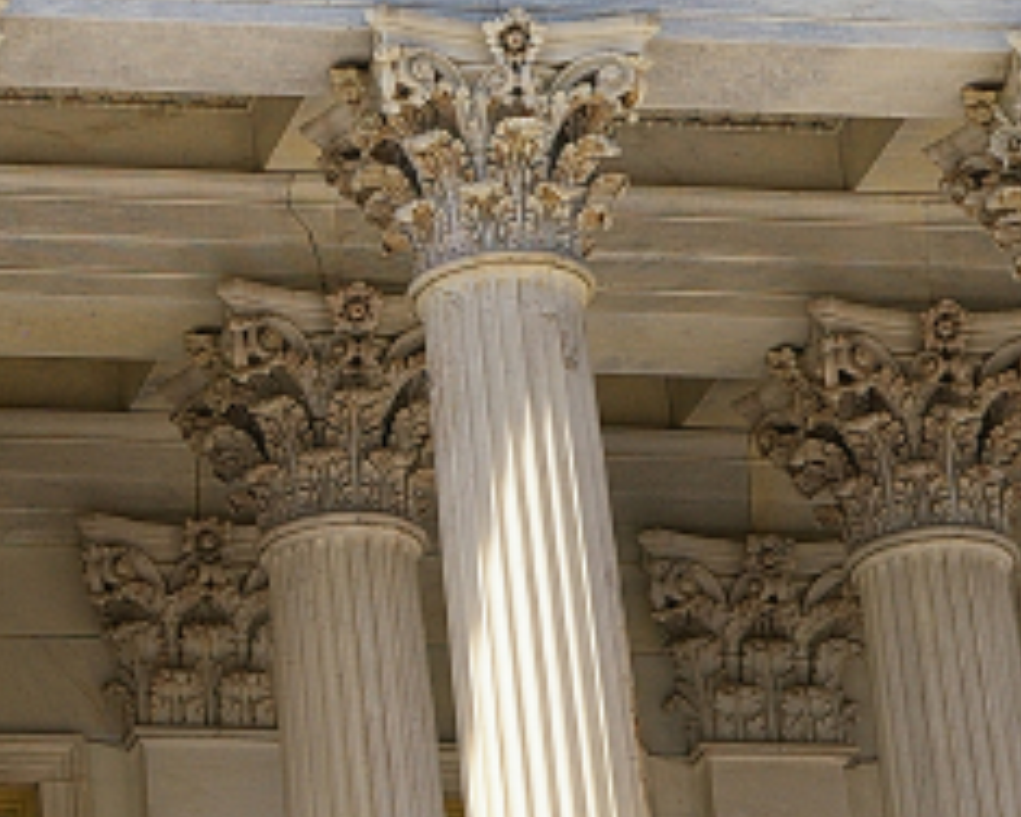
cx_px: -513
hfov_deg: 7.5
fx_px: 7675
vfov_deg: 6.1
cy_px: -50
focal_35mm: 254
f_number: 6.7
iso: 200
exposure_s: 1/750
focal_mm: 50
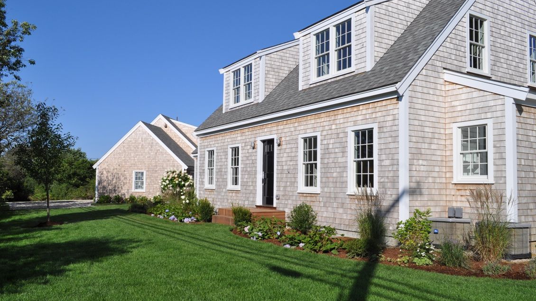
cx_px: 254
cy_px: 164
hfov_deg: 64.3
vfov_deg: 38.9
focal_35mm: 30
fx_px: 426
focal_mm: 18
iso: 200
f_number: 10
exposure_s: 1/400
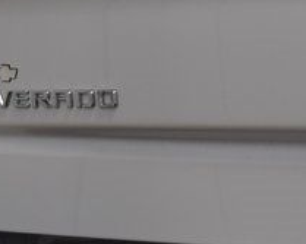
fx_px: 2127
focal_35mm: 235
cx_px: 594
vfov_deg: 6.6
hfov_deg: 7.9
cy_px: 183
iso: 400
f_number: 7.1
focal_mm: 34
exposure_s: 1/25
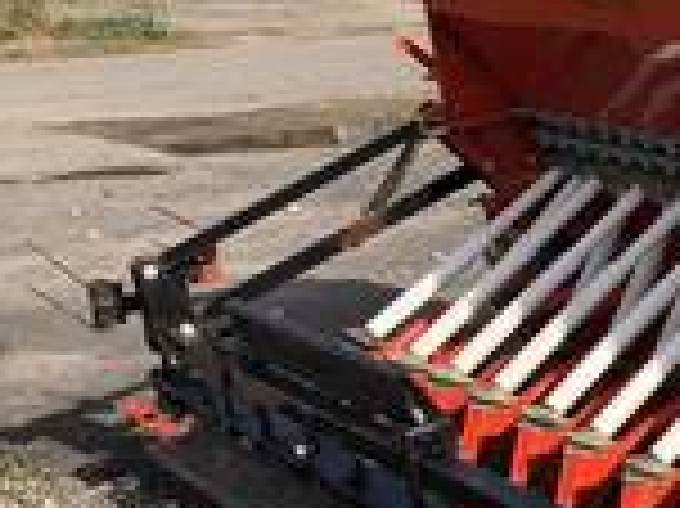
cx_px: 1124
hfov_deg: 16.8
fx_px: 2002
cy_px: 495
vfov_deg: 14.3
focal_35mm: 102
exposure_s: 1/2088
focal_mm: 3.99
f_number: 1.8
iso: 20
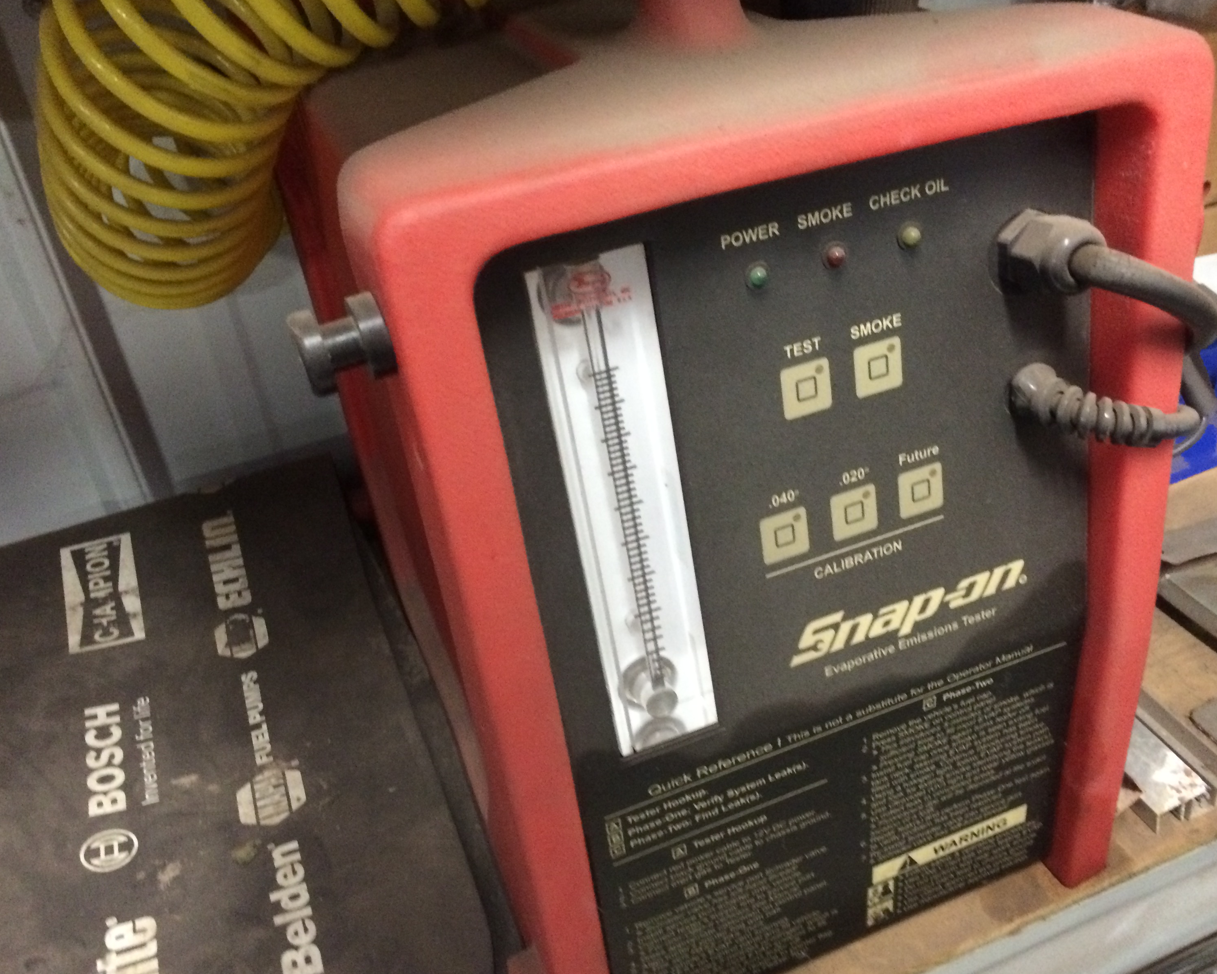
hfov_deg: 57.2
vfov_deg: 47.1
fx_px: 1117
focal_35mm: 31
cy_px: 494
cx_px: 626
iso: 400
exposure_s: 1/15
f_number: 2.2
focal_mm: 4.15
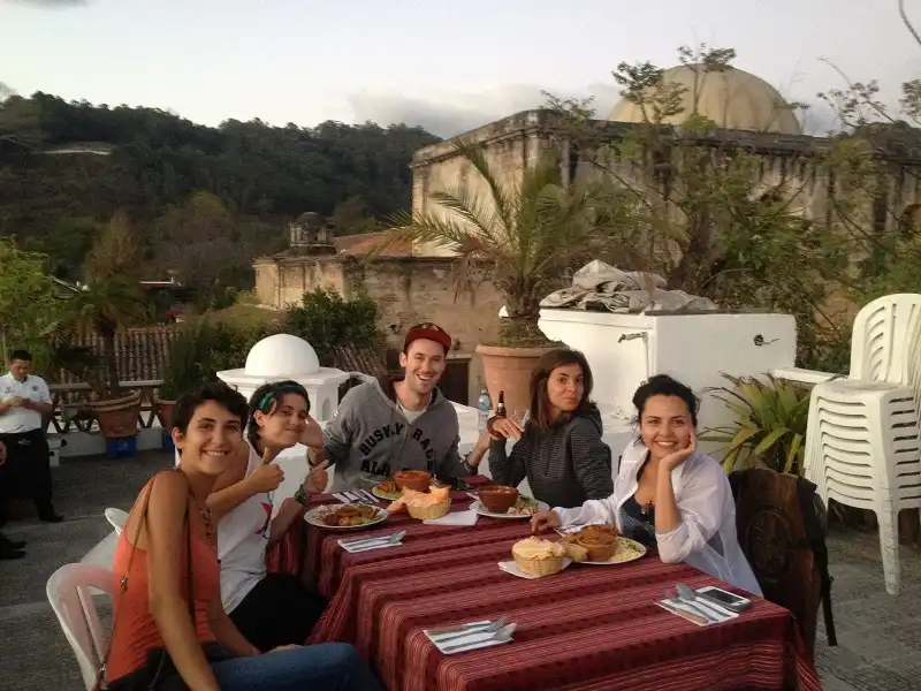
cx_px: 460
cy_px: 346
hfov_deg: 52.6
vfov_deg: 40.7
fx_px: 931
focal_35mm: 35
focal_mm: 4.28
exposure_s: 1/20
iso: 250
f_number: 2.4
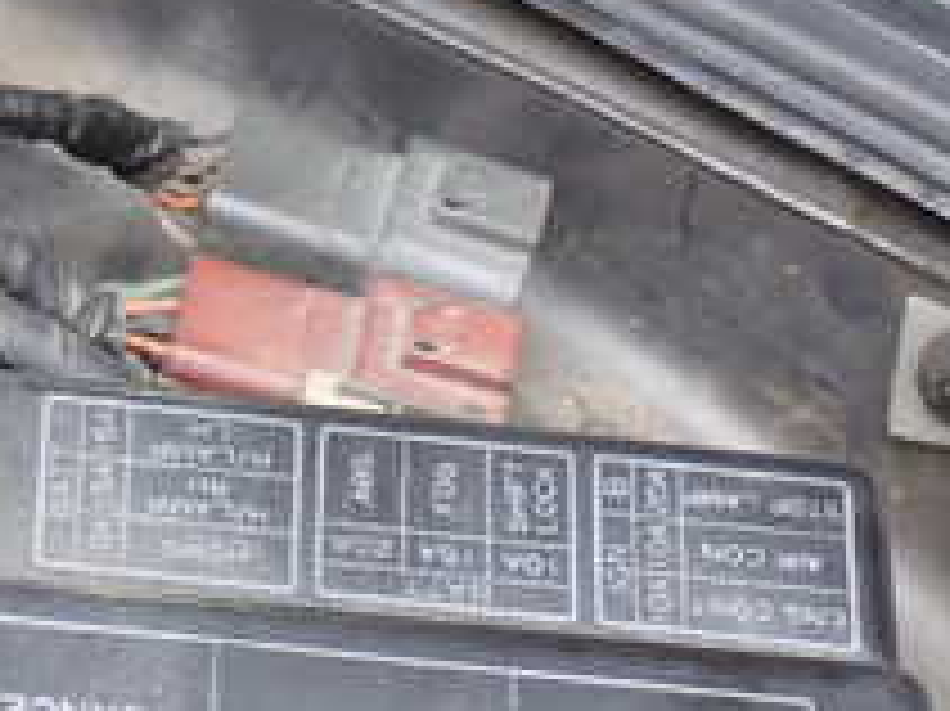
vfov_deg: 10.4
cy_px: 698
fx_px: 3895
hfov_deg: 13.6
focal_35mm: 142
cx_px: -108
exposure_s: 1/100
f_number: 3.2
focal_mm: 9.01
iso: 200
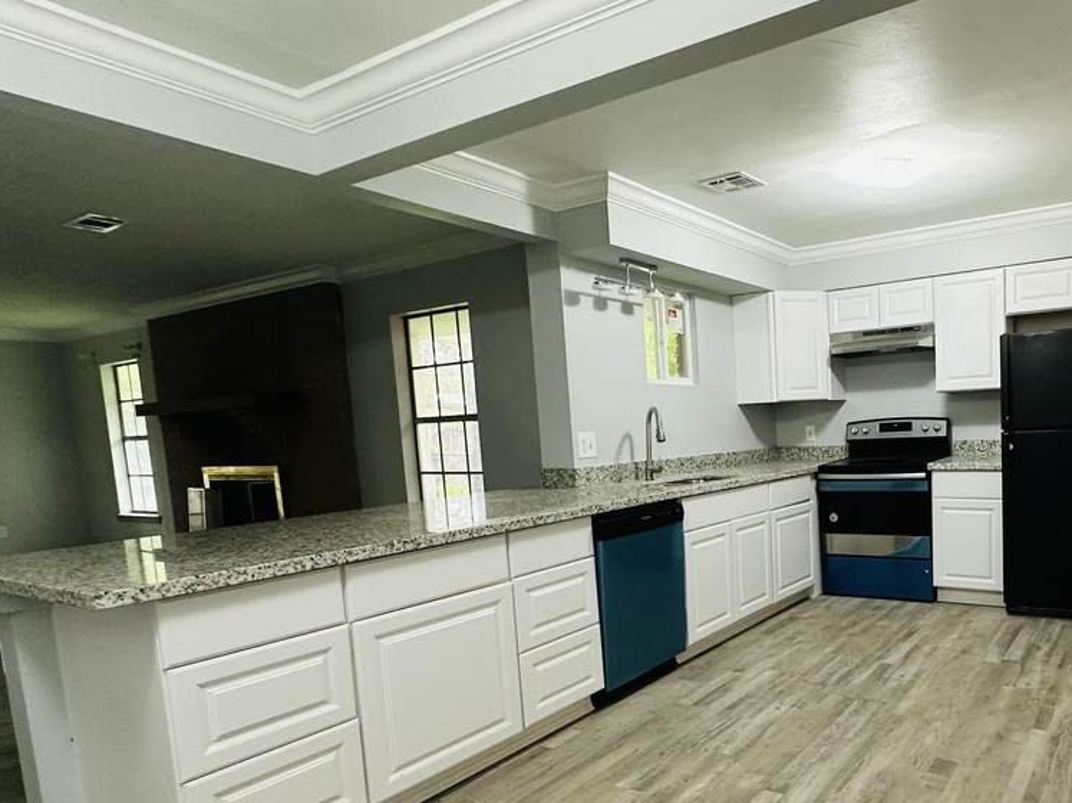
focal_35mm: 24
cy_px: 505
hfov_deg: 68.1
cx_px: 771
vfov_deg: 56.1
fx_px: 743
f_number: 2.2
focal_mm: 2.22
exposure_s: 1/60
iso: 320
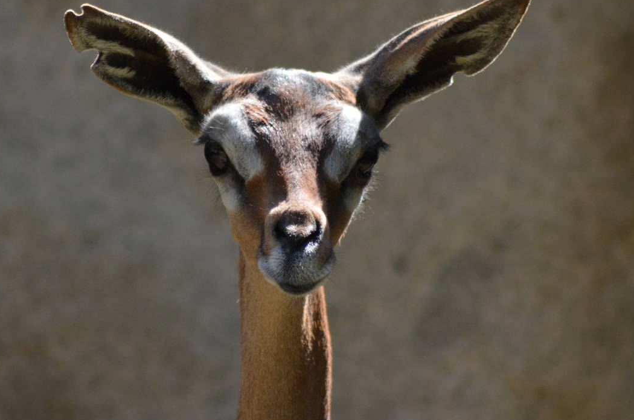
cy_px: 169
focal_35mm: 686
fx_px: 12054
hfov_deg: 3.0
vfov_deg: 2.0
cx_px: 244
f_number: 5.6
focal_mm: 300
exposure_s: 1/1000
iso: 720
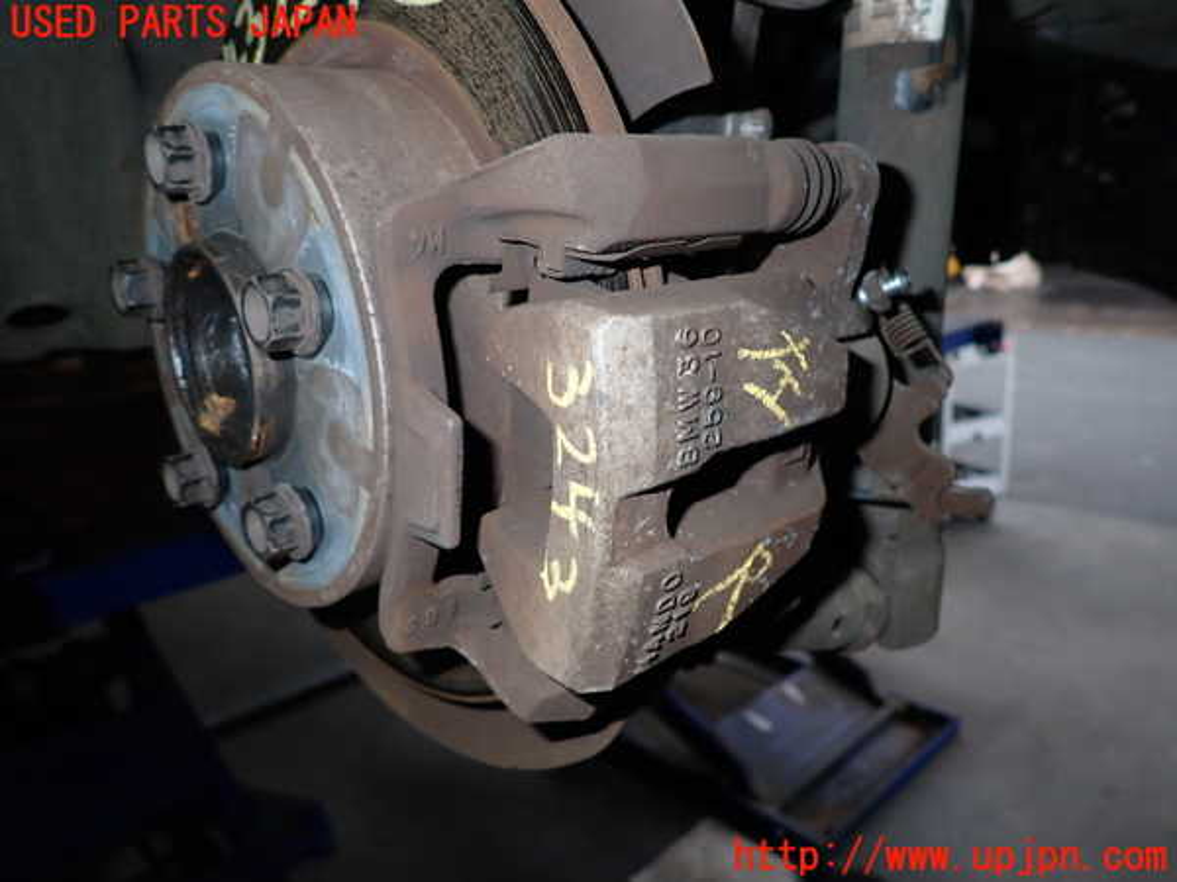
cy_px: 441
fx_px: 850
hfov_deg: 69.4
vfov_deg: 54.9
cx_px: 588
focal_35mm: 25
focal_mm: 4.5
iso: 200
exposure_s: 1/30
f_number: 5.6
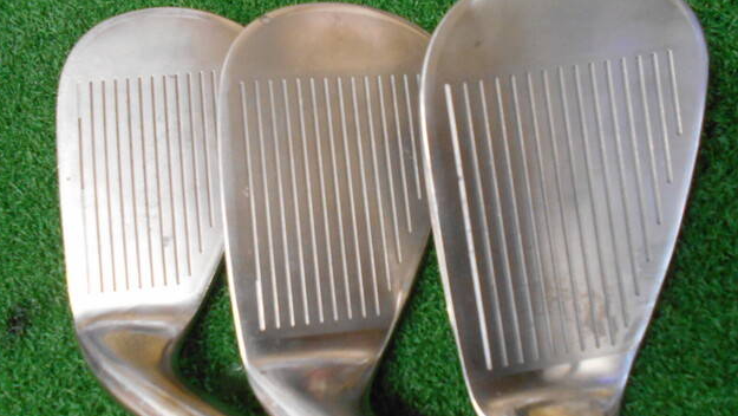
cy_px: 216
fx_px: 568
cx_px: 361
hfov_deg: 66.0
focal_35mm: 29
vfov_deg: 40.2
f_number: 3.2
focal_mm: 4.6
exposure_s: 1/50
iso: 800
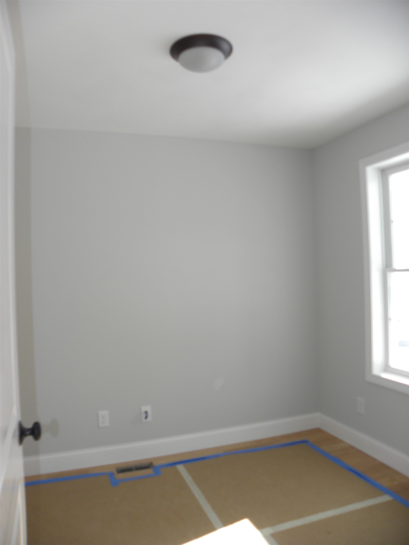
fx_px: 410
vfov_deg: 67.3
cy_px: 272
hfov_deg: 53.1
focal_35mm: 26
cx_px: 204
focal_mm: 4.6
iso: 64
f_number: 3.2
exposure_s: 1/108
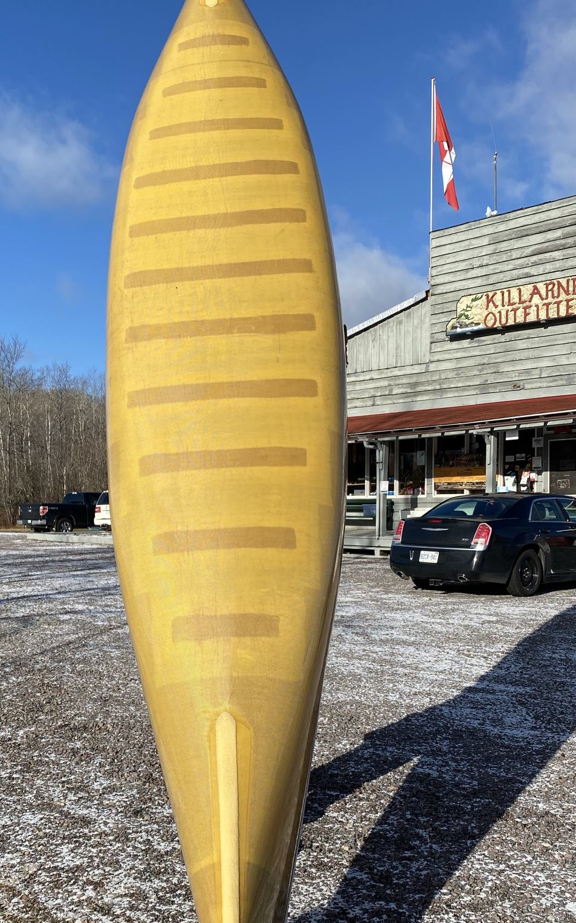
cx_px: 227
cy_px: 533
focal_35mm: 37
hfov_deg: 34.3
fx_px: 929
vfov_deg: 52.5
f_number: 1.8
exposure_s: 1/3731
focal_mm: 4.25
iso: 32
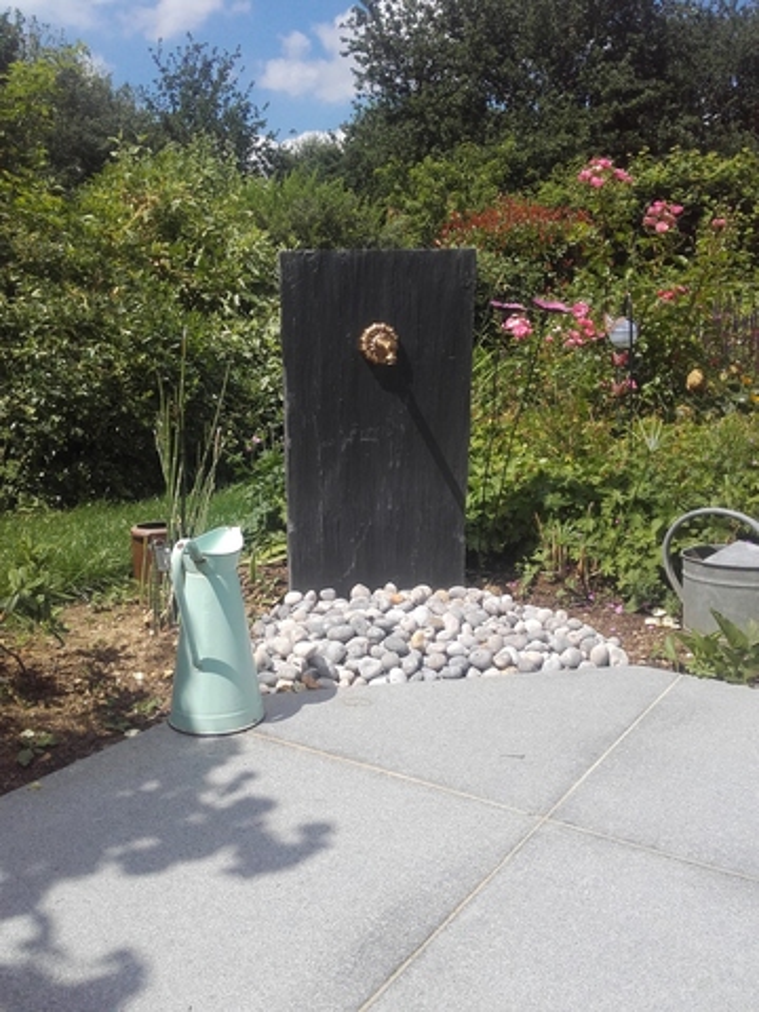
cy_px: 506
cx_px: 380
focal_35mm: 31
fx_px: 906
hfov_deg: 45.4
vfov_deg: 58.4
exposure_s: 1/1394
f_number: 2.2
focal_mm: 3.31
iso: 50
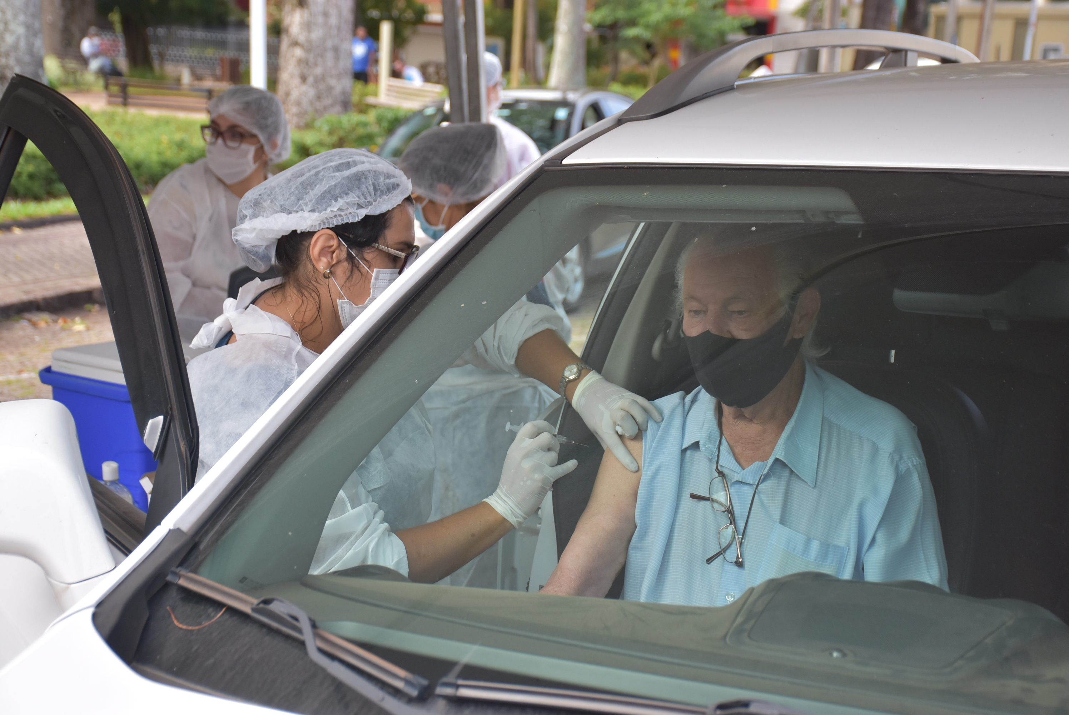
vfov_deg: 18.2
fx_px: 2229
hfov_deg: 27.0
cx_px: 534
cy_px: 358
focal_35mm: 75
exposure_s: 1/400
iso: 500
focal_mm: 50
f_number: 5.6
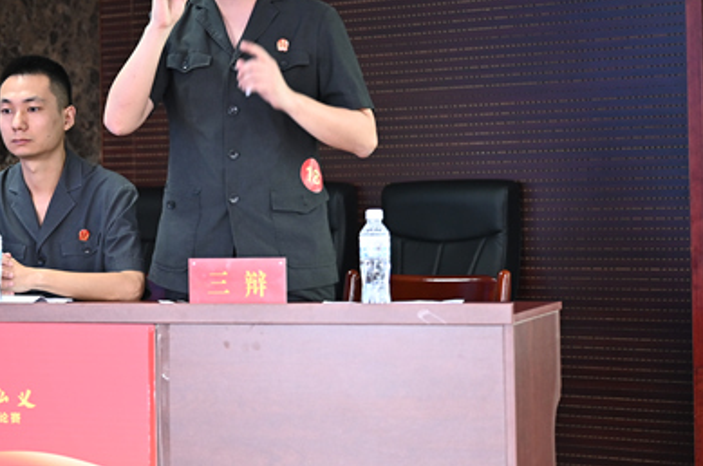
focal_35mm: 99
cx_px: 80
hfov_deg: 20.3
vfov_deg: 13.7
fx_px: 1930
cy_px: 149
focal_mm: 55
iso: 1600
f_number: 2.8
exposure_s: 1/125
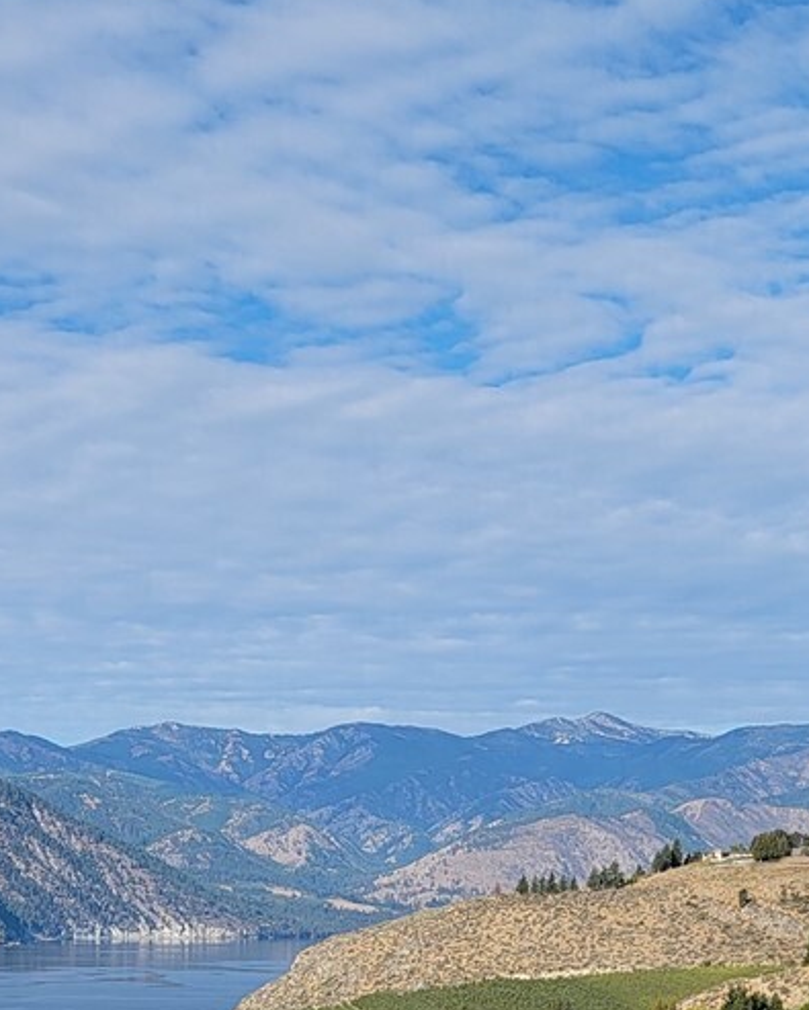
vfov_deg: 23.5
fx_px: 2273
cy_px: 1104
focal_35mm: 76
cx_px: 143
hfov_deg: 19.9
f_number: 1.8
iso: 16
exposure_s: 1/917
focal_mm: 6.7
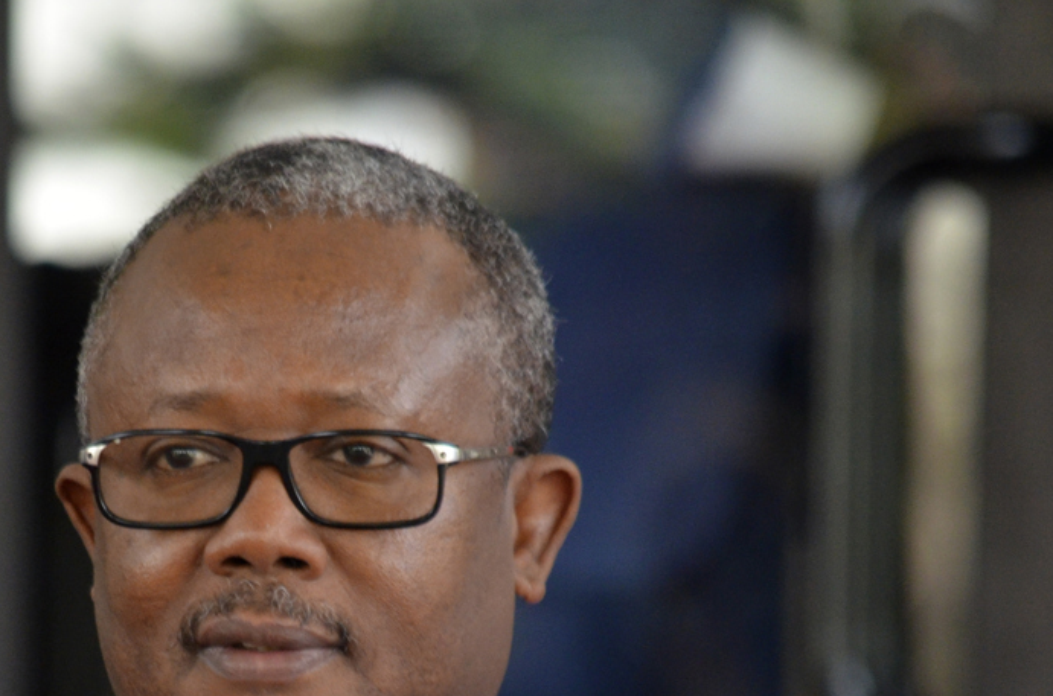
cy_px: 656
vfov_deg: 1.7
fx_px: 24129
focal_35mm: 827
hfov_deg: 2.5
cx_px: 294
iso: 1600
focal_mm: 280
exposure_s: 1/400
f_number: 5.6
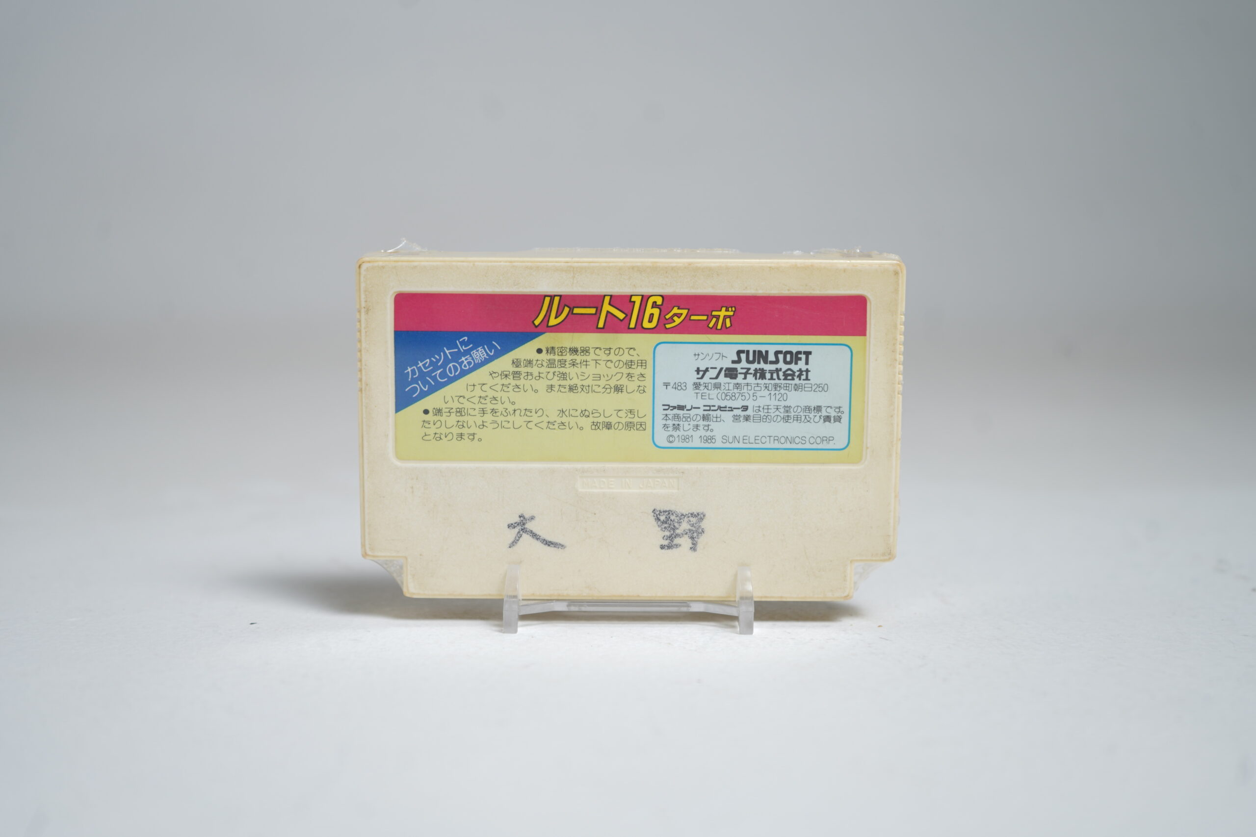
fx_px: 1744
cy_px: 418
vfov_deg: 27.0
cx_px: 628
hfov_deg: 39.6
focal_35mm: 50
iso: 64
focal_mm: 50
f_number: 5
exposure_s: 1/10
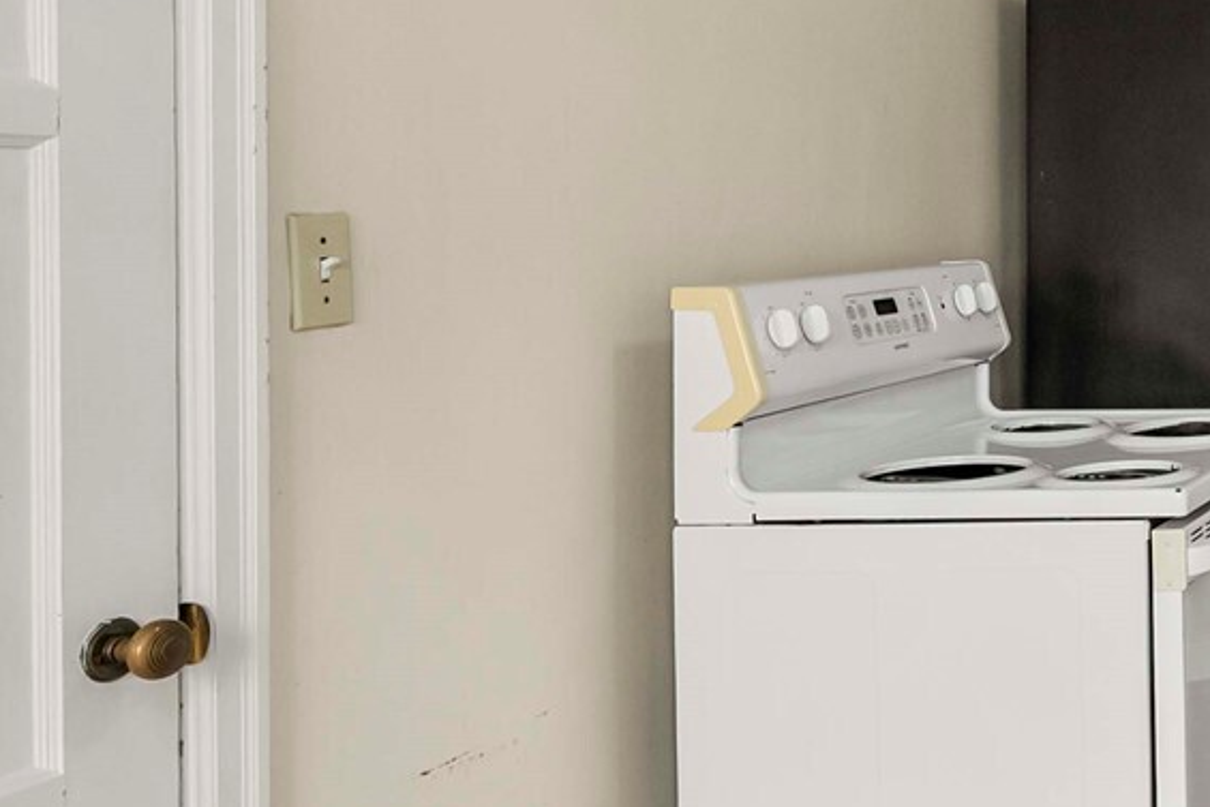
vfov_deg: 31.5
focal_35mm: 42
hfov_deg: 32.0
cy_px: 233
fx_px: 1412
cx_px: 1657
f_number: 7.1
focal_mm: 14
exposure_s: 1/60
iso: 200
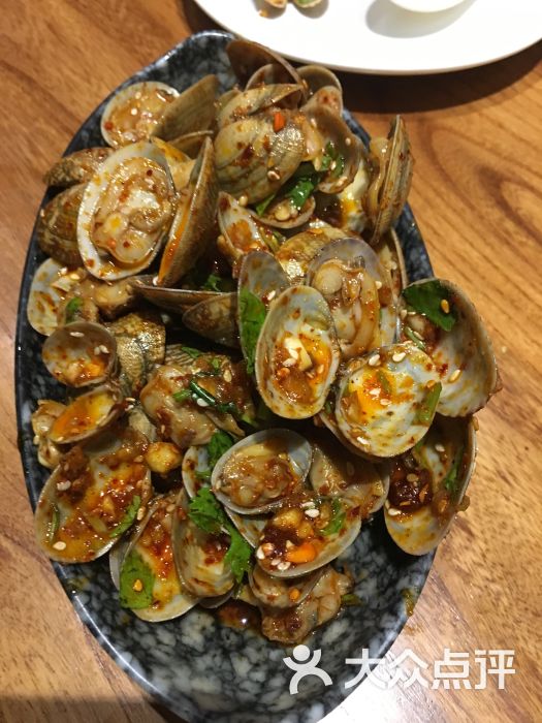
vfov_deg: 61.7
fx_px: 605
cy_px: 362
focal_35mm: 29
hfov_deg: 48.2
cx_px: 271
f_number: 2.2
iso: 200
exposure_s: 1/20
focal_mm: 4.15
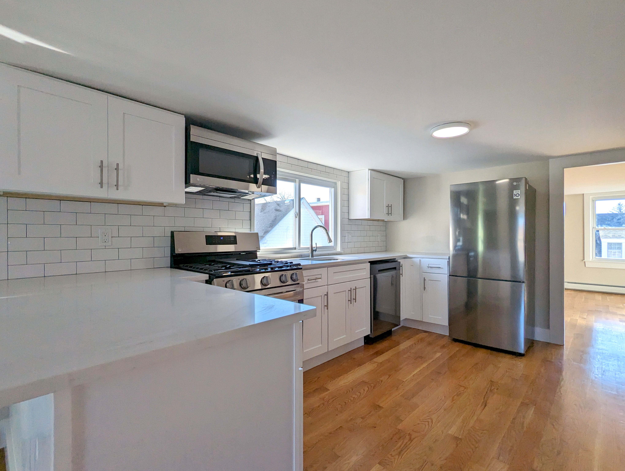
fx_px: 289
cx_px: 312
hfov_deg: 94.4
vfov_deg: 78.2
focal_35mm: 16
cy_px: 236
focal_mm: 2.35
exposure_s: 1/254
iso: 51
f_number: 2.2
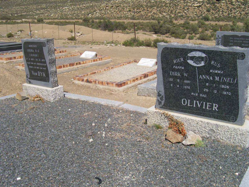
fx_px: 259
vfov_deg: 39.7
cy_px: 94
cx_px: 124
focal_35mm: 36
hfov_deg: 51.4
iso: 80
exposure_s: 1/877
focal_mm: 6
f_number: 4.8
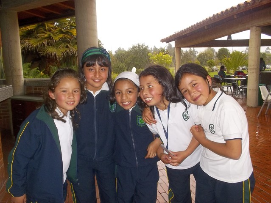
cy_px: 102
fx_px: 227
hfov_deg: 61.6
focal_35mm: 29
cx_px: 136
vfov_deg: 48.3
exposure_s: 1/200
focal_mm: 4.1
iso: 160
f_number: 3.3
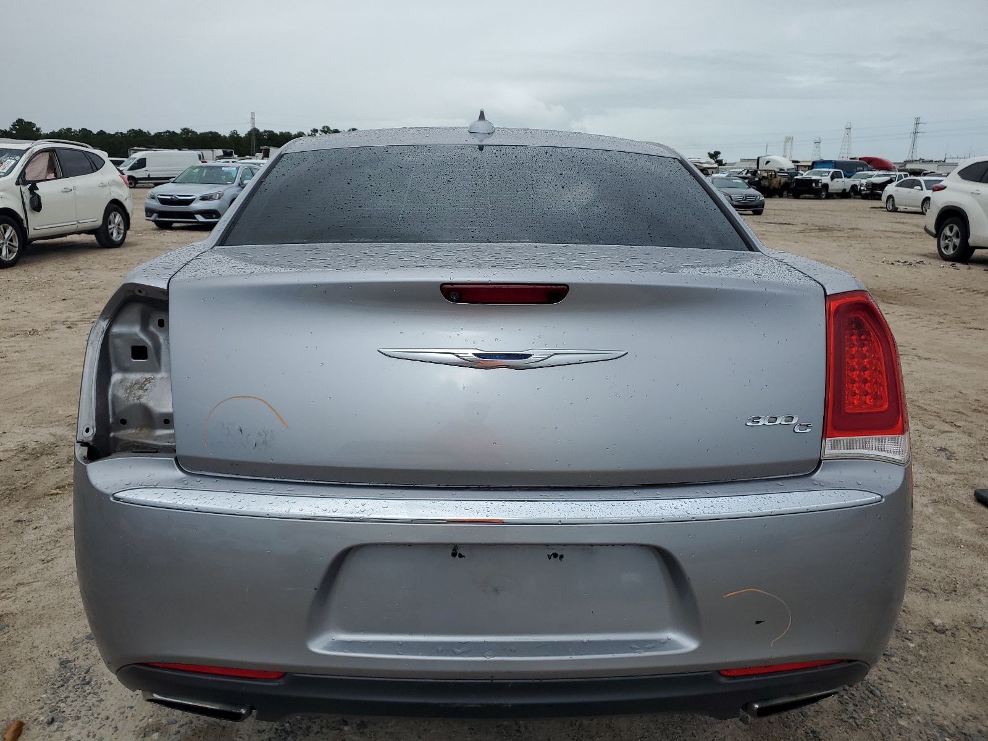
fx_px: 742
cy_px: 370
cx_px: 494
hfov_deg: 67.3
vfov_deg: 53.1
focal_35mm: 26
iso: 50
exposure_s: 1/2500
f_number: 1.5
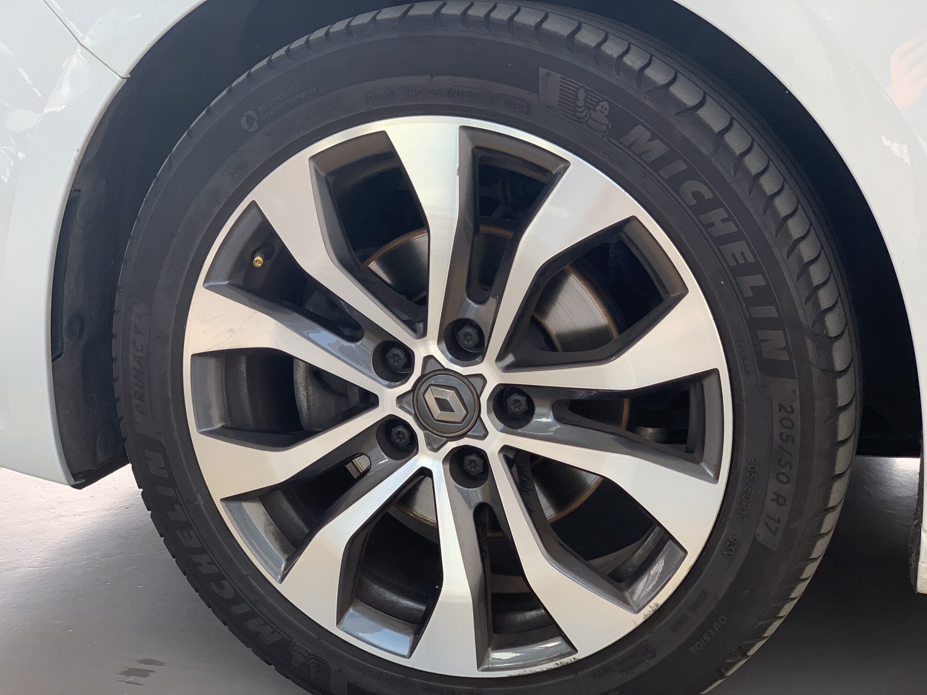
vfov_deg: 28.0
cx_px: 464
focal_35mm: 52
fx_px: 1393
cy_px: 348
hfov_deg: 36.8
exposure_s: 1/122
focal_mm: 6
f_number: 2.4
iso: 50
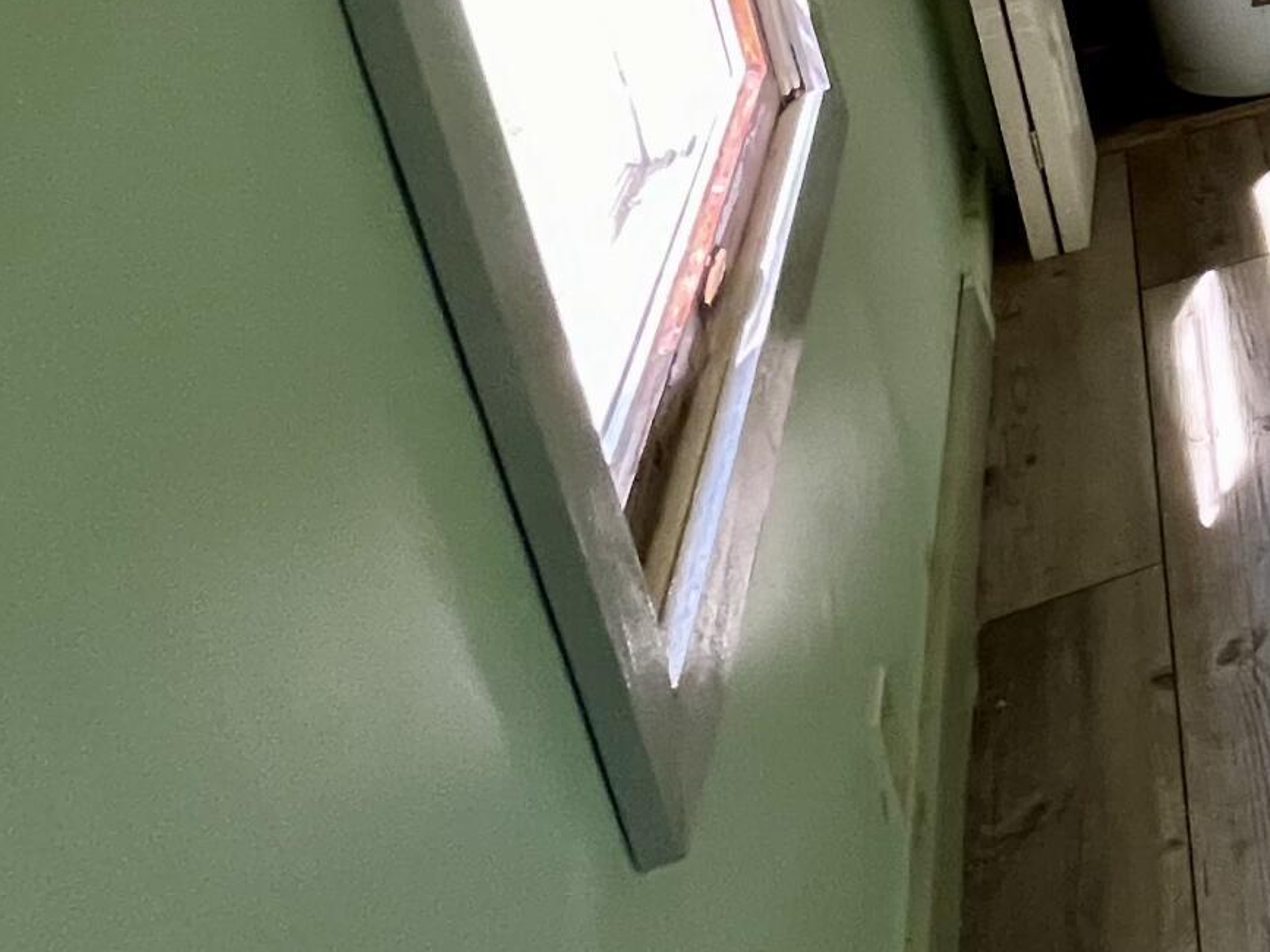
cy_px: -293
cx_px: 1985
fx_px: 1651
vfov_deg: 27.0
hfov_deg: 26.8
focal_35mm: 45
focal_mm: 1.57
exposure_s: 1/60
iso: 320
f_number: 1.8
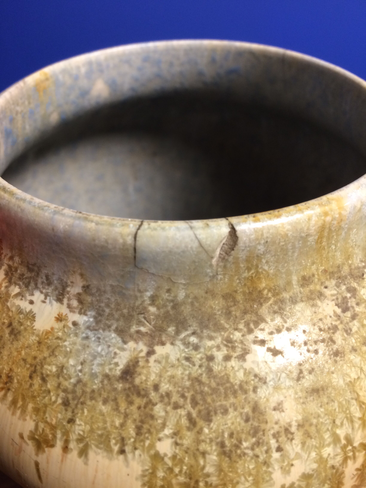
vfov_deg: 61.7
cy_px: 244
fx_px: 409
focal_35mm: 29
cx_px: 183
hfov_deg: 48.2
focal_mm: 4.15
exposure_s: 1/33
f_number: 2.2
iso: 125
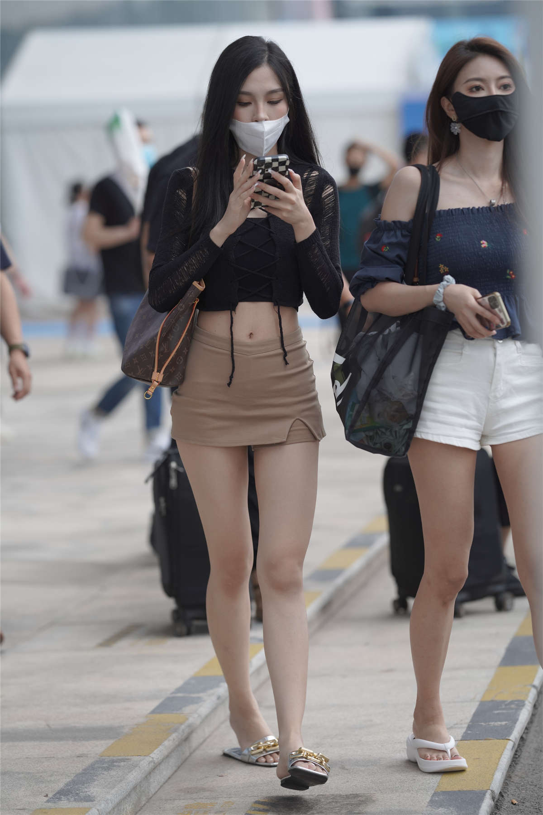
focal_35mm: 135
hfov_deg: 10.2
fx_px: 3054
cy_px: 408
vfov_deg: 15.2
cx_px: 272
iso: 400
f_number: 2.5
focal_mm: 135
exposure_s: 1/500
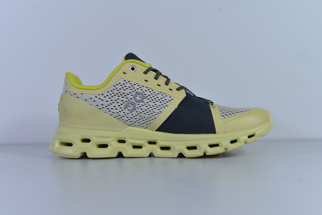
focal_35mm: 50
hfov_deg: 39.6
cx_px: 161
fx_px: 447
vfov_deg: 27.0
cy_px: 108
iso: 100
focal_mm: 50
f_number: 5.6
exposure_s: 1/320
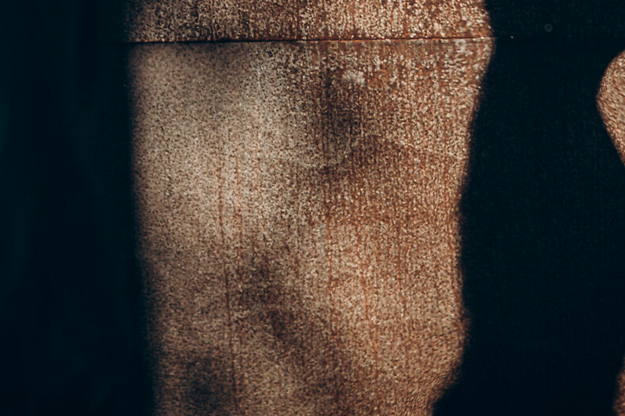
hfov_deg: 7.9
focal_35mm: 260
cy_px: -85
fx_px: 4513
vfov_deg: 5.3
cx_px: 177
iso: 100
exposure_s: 1/160
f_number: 1.4
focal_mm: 85
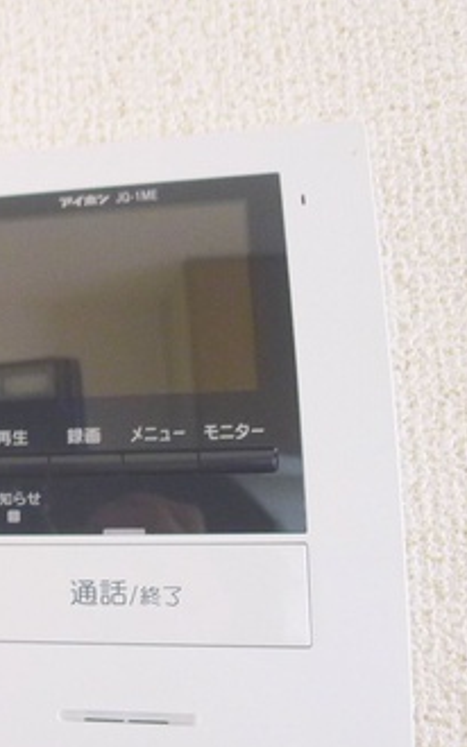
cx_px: -247
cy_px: 483
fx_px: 1101
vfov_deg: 37.2
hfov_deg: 20.3
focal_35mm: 54
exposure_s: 1/40
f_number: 2
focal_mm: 5.1
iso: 400
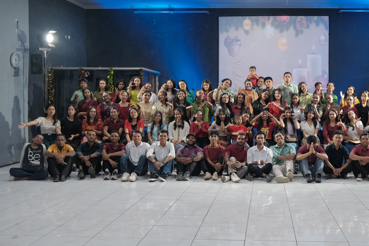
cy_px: 117
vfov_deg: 28.1
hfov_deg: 40.5
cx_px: 250
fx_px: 492
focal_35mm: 48
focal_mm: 23
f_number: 2.8
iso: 2500
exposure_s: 1/100
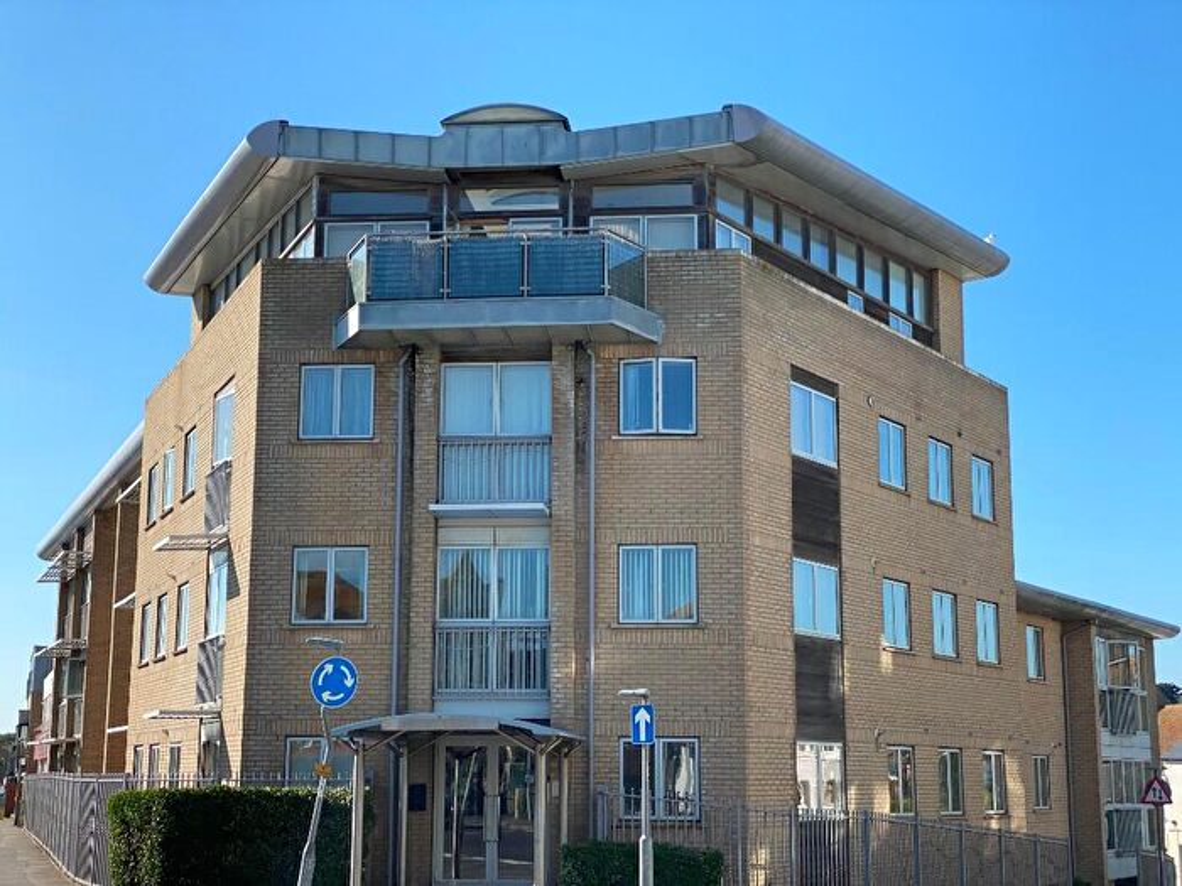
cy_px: 443
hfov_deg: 36.8
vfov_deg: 28.0
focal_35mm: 52
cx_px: 591
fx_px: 1776
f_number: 2
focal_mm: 6
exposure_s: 1/1546
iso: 20
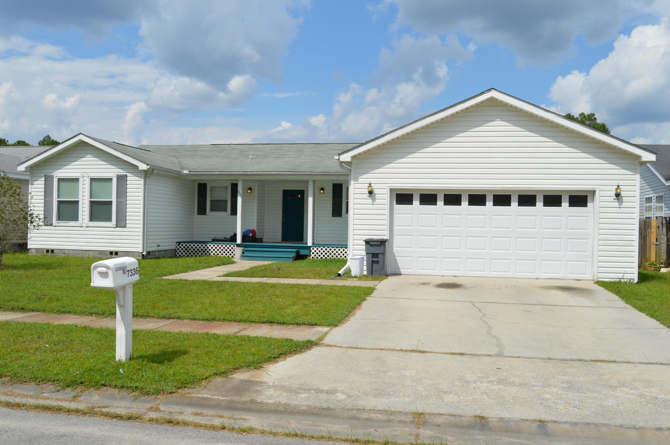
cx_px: 335
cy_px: 222
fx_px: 558
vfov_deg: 43.5
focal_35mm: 30
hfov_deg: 62.0
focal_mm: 20
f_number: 9
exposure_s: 1/320
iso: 100
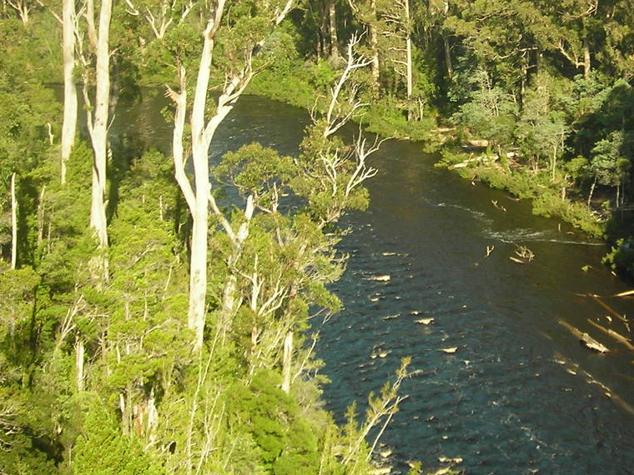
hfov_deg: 24.2
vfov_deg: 18.2
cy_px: 78
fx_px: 1465
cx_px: 460
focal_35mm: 80
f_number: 3.2
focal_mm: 6.3
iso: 50
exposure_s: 1/221
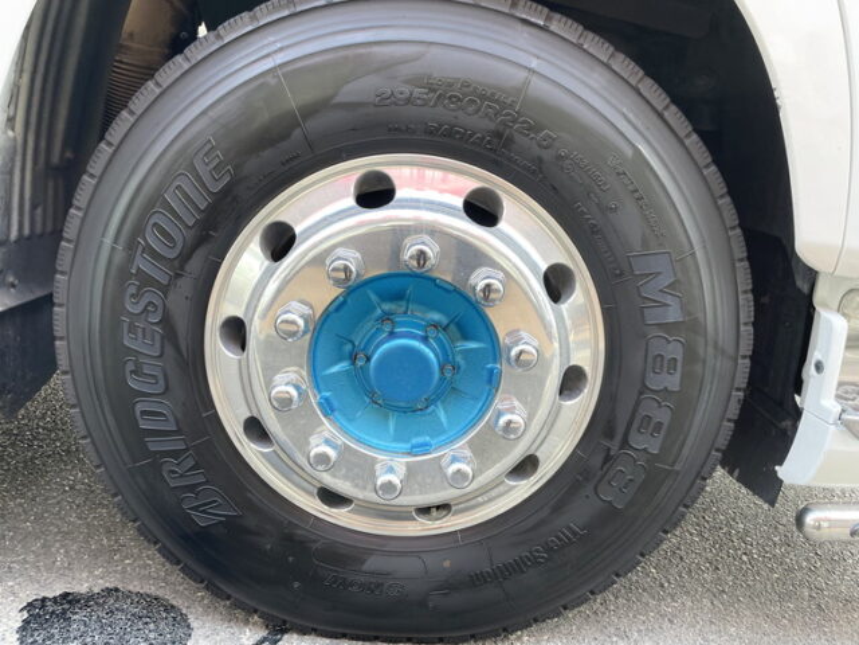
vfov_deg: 53.1
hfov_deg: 67.3
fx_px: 645
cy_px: 322
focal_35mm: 26
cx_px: 430
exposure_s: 1/121
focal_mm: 4.2
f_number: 1.6
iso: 40
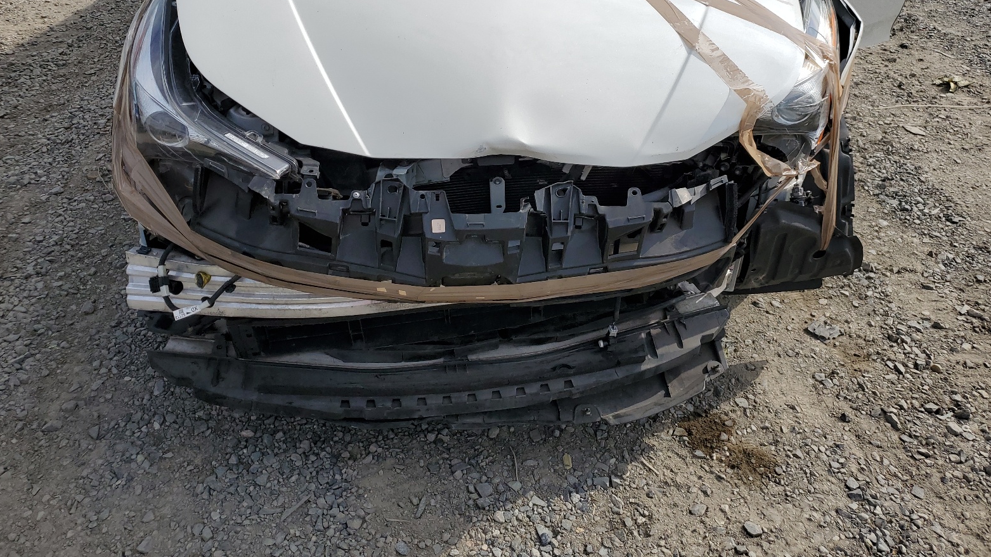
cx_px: 489
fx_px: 762
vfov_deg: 39.6
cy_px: 178
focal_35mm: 29
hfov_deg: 66.1
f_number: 1.5
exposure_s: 1/5000
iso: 50
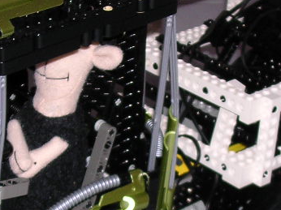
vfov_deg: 9.4
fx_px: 1274
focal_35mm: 157
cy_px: 180
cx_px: 151
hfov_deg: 12.6
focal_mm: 8
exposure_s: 1/60.1
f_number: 3.2
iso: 100
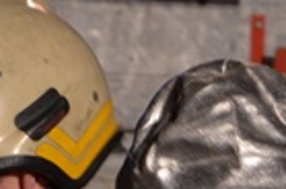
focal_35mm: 648
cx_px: 214
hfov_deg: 3.2
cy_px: 236
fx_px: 5135
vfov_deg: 2.1
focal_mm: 75
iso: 640
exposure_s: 1/10
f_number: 5.3
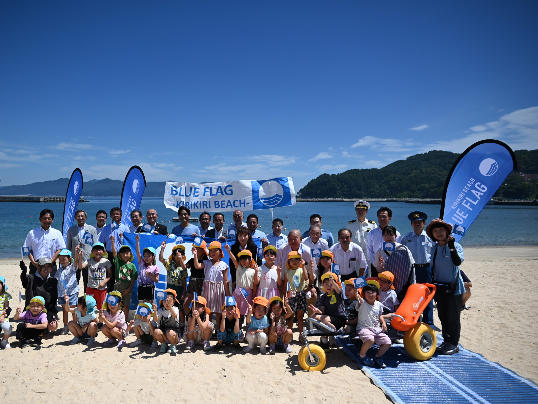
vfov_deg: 48.9
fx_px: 444
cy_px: 204
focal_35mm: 29
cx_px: 234
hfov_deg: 62.2
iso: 400
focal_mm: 25.5
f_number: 4
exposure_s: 1/8000
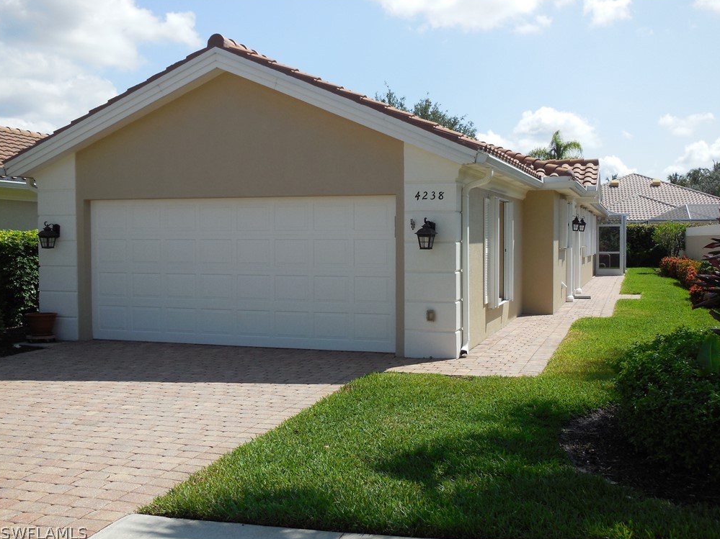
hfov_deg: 45.8
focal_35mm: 41
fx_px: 853
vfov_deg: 35.1
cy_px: 268
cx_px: 365
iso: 125
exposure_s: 1/1250
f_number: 3.6
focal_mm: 7.1
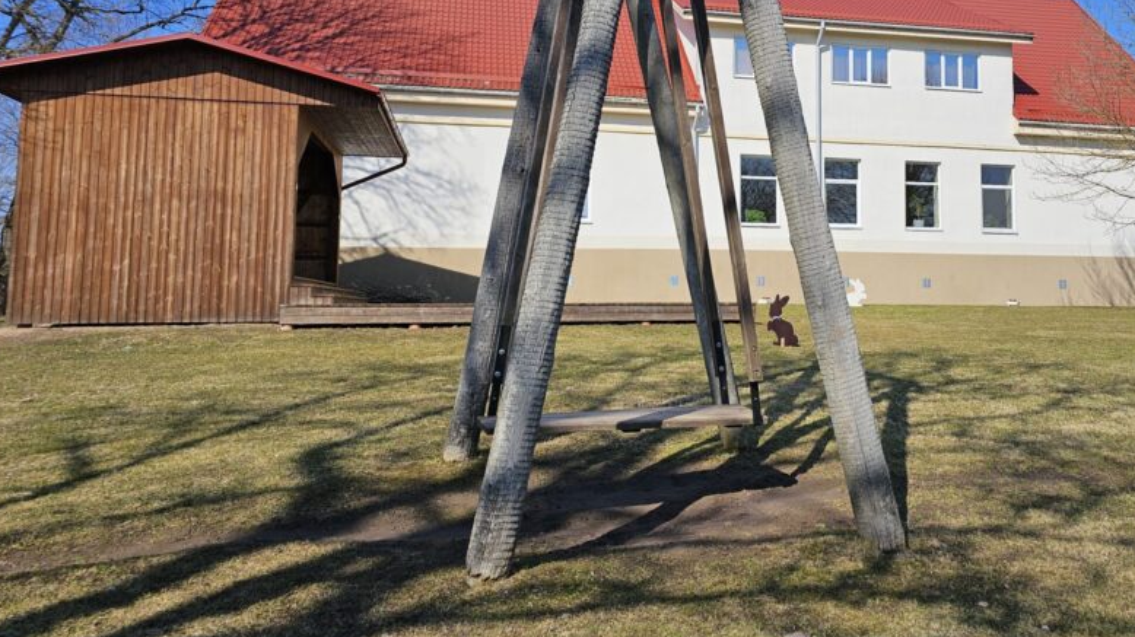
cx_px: 729
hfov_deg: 58.5
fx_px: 993
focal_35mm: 33
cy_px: 206
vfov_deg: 35.2
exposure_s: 1/1222
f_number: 1.7
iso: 10
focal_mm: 6.3
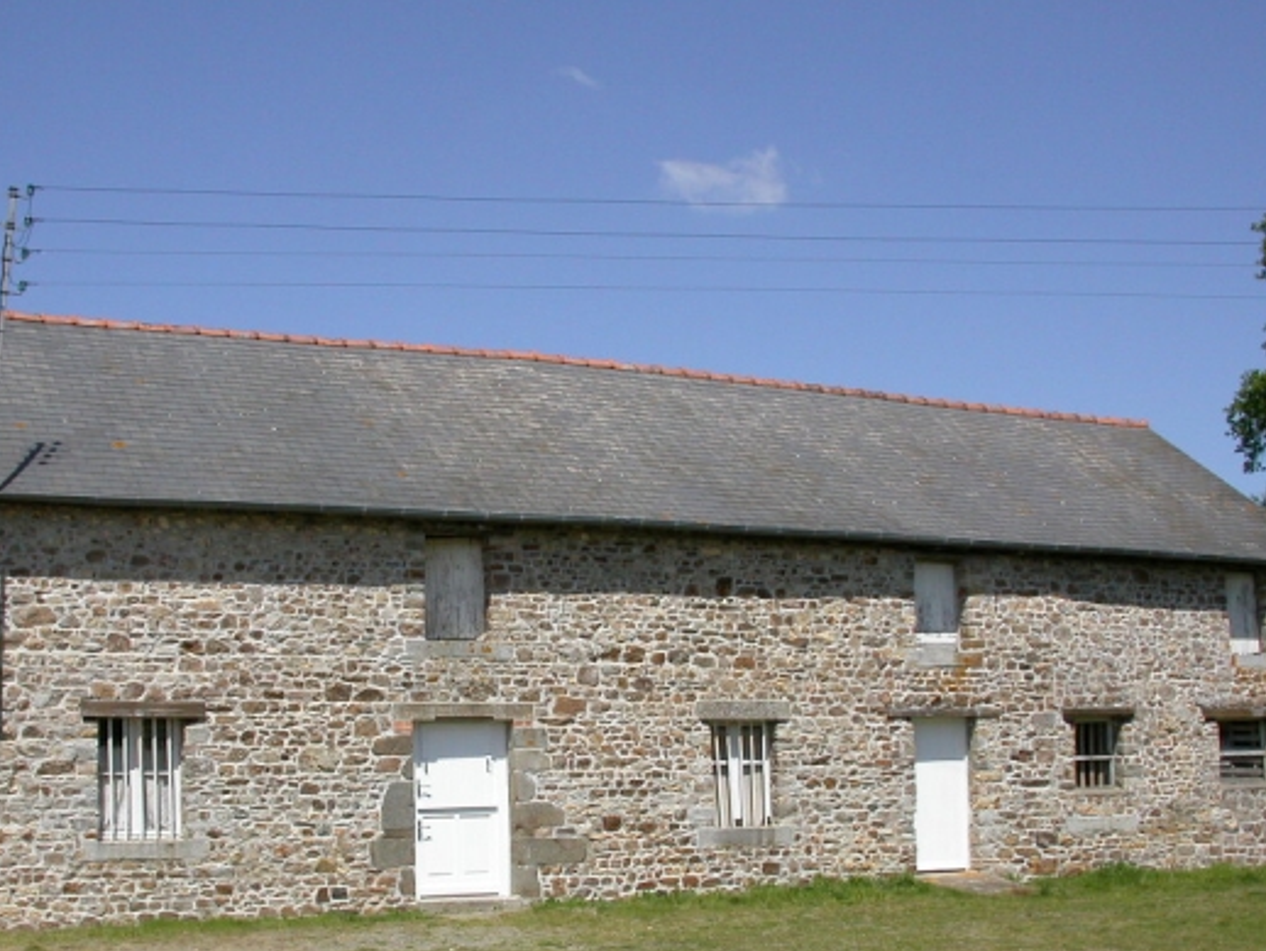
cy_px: 599
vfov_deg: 29.0
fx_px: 1829
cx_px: 552
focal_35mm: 50
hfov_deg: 38.1
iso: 100
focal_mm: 7.85
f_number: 7.5
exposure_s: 1/466
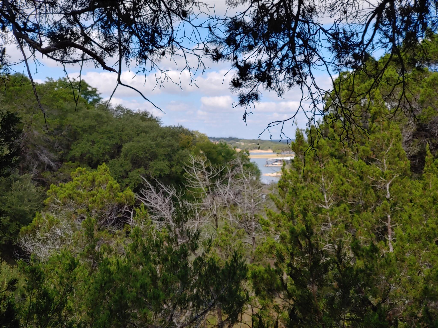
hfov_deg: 38.2
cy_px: 164
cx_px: 219
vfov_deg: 29.1
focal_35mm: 50
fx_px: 633
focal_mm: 5.88
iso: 50
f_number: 2.4
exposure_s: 1/312
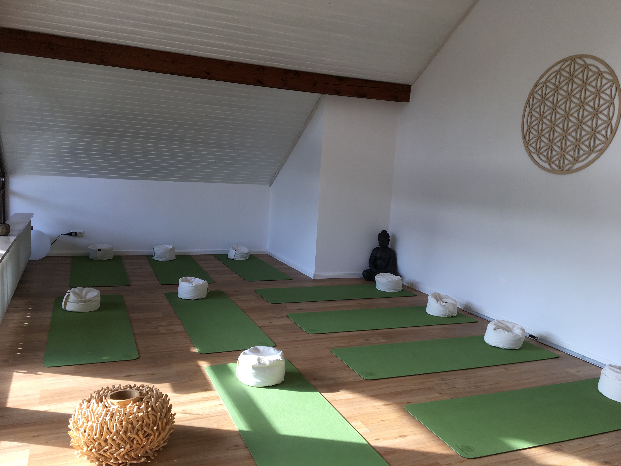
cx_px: 310
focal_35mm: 29
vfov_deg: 48.2
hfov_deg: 61.7
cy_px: 233
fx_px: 520
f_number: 2.2
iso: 25
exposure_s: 1/126
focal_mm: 4.15
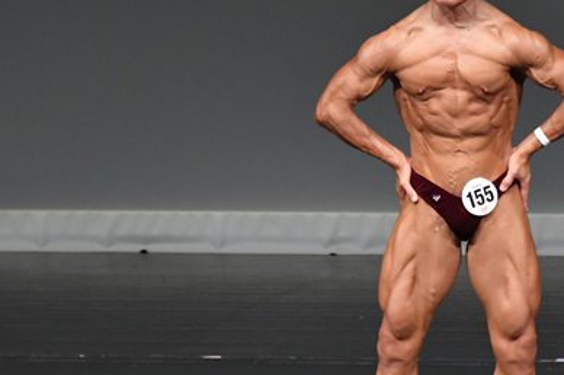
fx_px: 10785
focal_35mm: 689
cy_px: 230
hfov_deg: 3.0
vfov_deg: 2.0
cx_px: 470
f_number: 5.6
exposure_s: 1/400
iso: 4000
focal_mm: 230
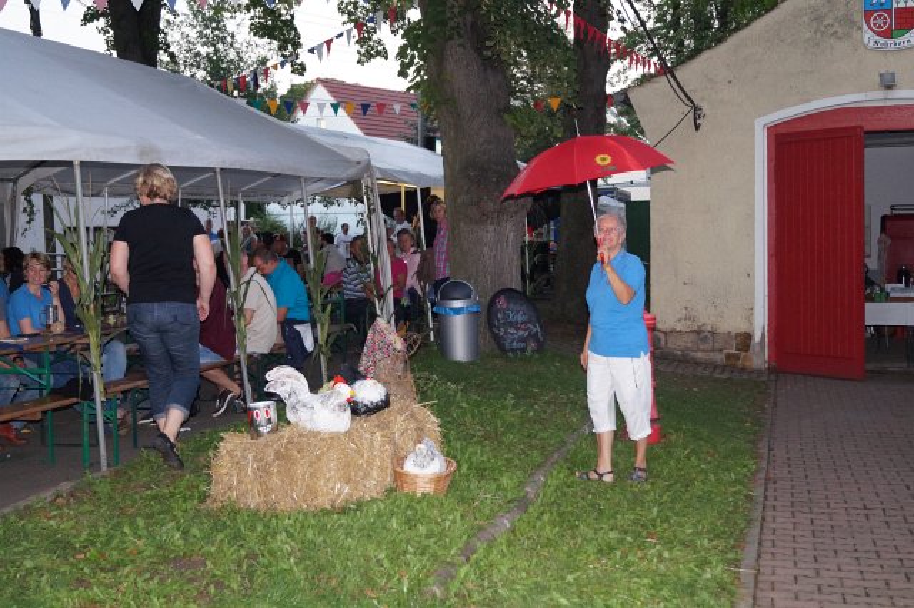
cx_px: 457
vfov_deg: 25.7
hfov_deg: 37.9
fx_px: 1332
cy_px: 304
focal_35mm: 52
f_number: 4.5
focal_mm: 35
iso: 1600
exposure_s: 1/125
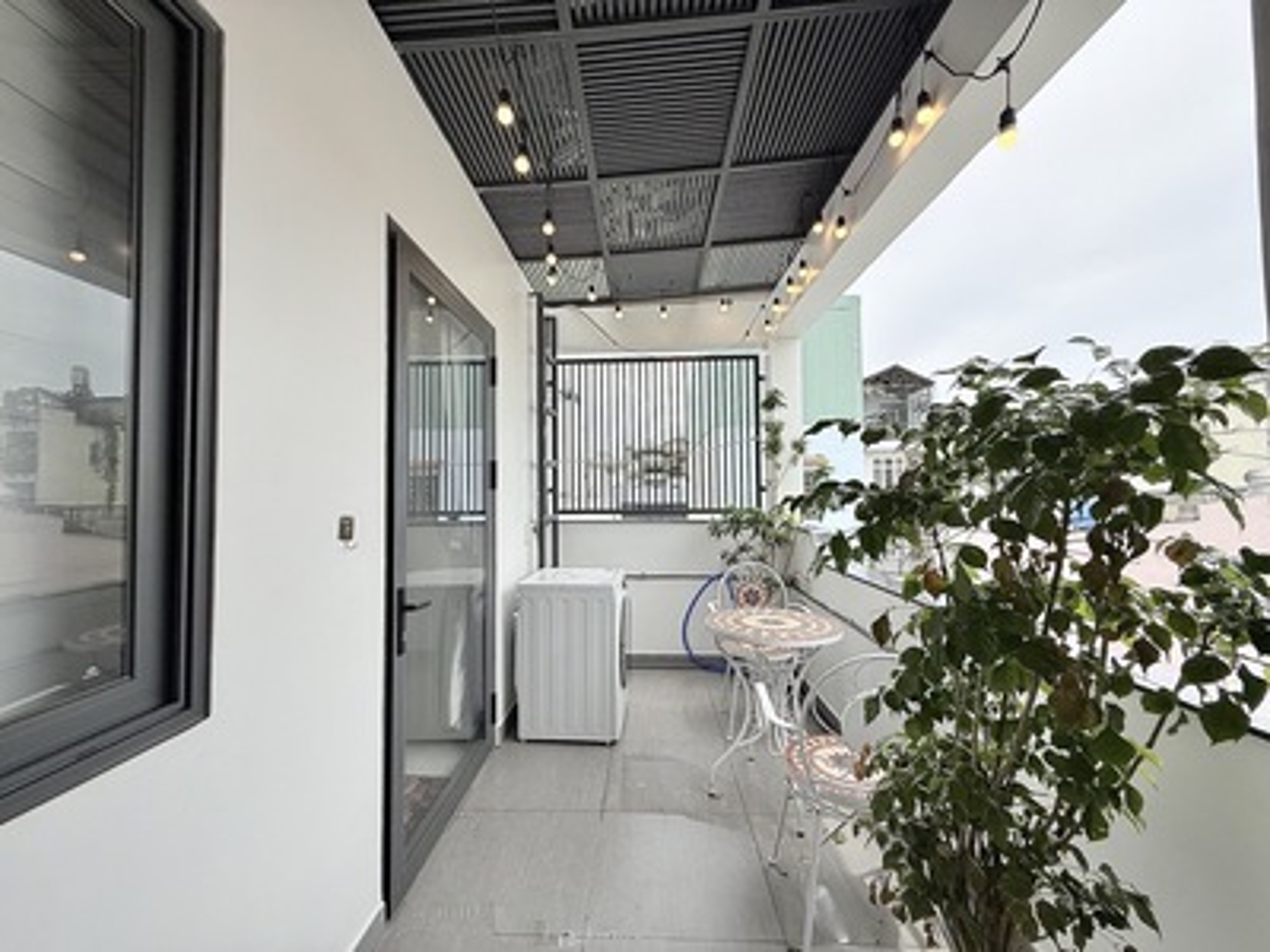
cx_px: 635
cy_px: 476
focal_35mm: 14
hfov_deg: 102.1
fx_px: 514
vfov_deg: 85.7
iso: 50
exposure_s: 1/1368
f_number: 2.2
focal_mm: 2.22
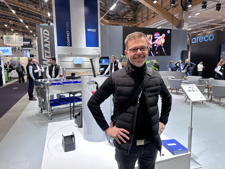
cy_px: 84
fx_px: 156
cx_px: 112
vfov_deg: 56.8
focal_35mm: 24
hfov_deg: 71.6
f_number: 1.78
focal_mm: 6.86
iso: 160
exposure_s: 1/100
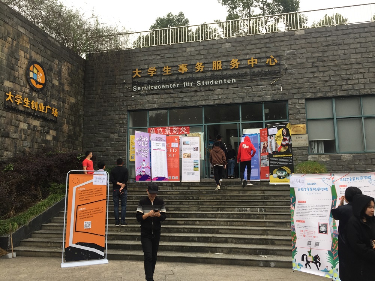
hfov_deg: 61.7
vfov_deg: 48.2
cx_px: 188
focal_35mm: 29
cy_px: 140
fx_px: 314
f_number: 2.2
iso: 32
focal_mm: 4.15
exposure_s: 1/100
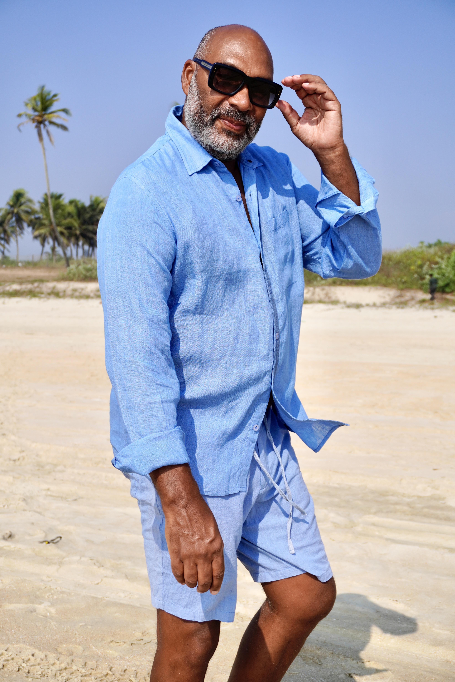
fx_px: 881
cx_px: 228
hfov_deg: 28.9
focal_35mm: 46
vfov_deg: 42.3
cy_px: 341
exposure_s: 1/1250
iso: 100
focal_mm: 31
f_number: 5.6
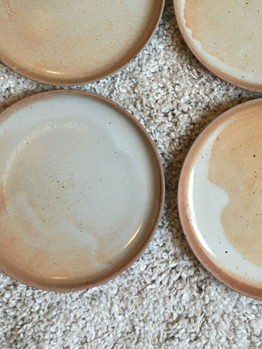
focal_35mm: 50
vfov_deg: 36.9
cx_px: 172
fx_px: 505
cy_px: 73
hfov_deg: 28.9
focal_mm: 4.15
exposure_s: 1/30
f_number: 2.2
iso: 160
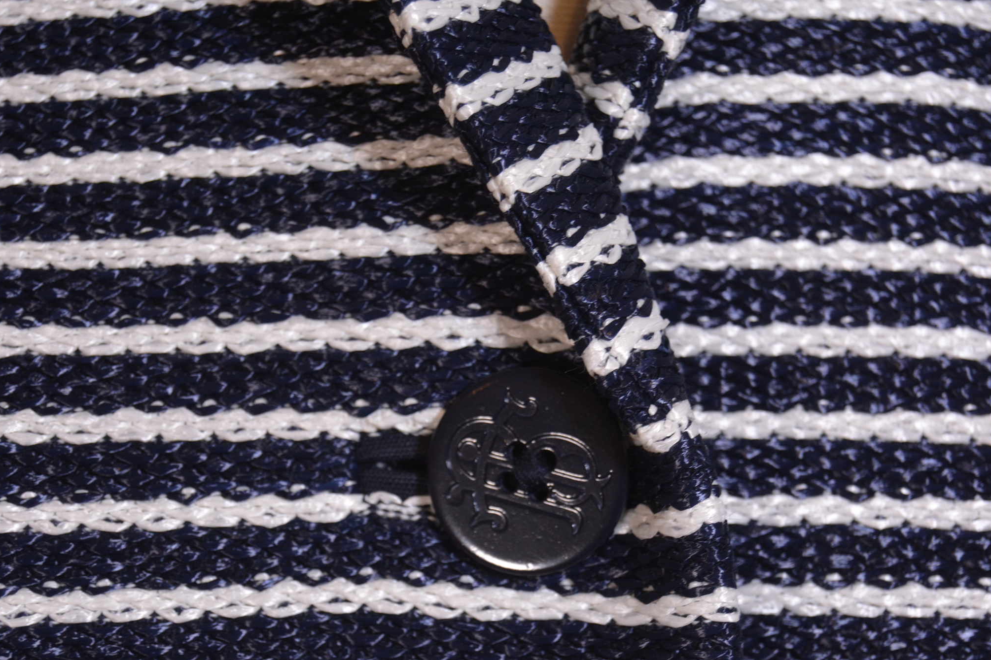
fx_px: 2825
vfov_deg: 13.3
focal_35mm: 103
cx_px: 477
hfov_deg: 19.9
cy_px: 363
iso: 800
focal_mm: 55
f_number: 5.6
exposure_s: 1/60
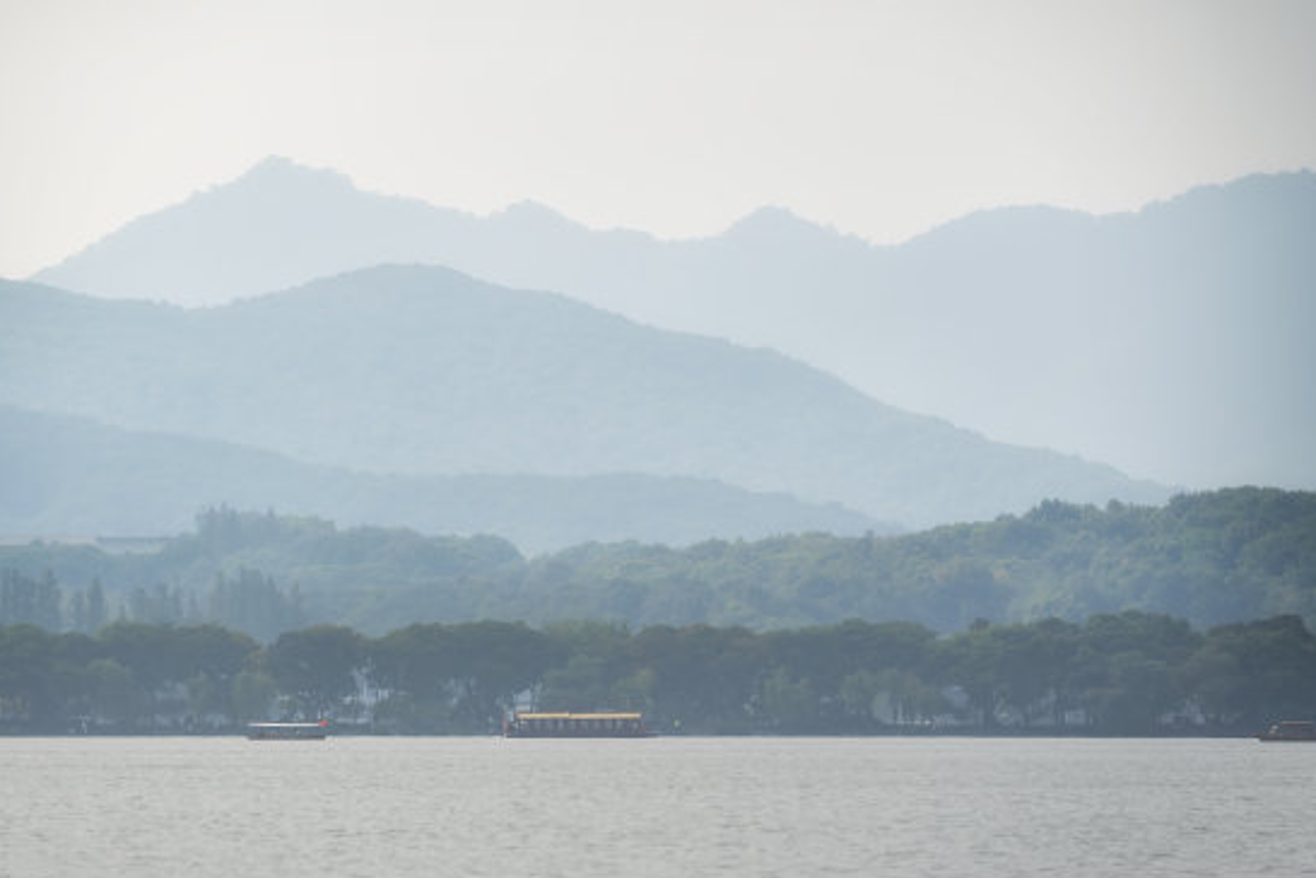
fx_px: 10235
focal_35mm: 280
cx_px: 593
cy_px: 396
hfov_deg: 7.4
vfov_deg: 4.9
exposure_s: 1/400
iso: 100
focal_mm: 250
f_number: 8
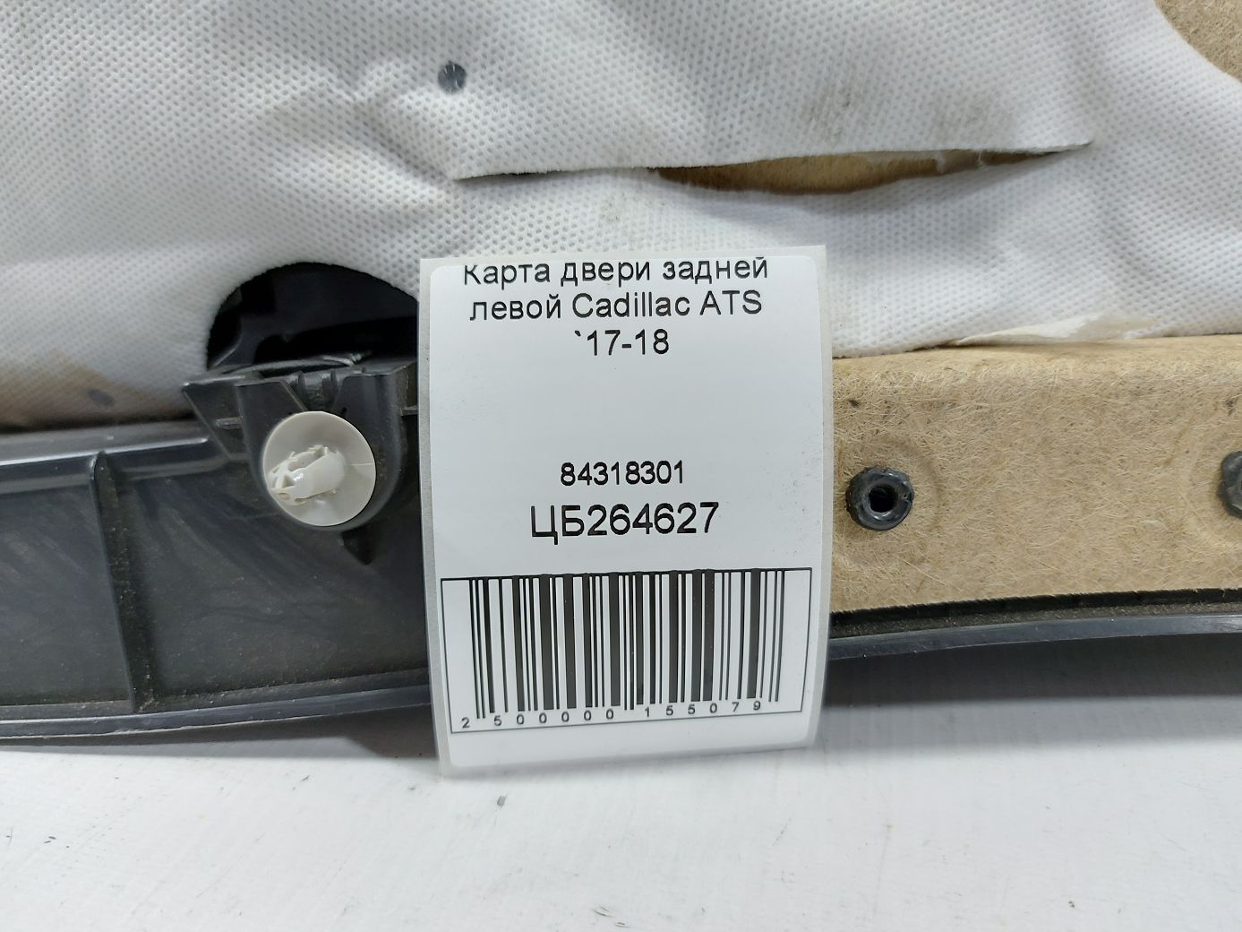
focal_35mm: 24
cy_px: 466
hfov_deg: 71.6
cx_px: 621
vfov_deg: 56.8
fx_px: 861
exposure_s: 1/50
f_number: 1.8
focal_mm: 5.23
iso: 100
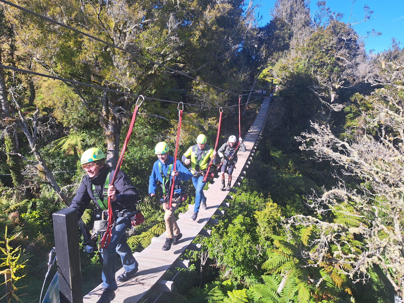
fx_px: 280
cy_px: 152
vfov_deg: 56.8
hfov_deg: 71.6
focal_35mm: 24
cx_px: 202
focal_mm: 5.23
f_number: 1.8
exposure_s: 1/469
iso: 50
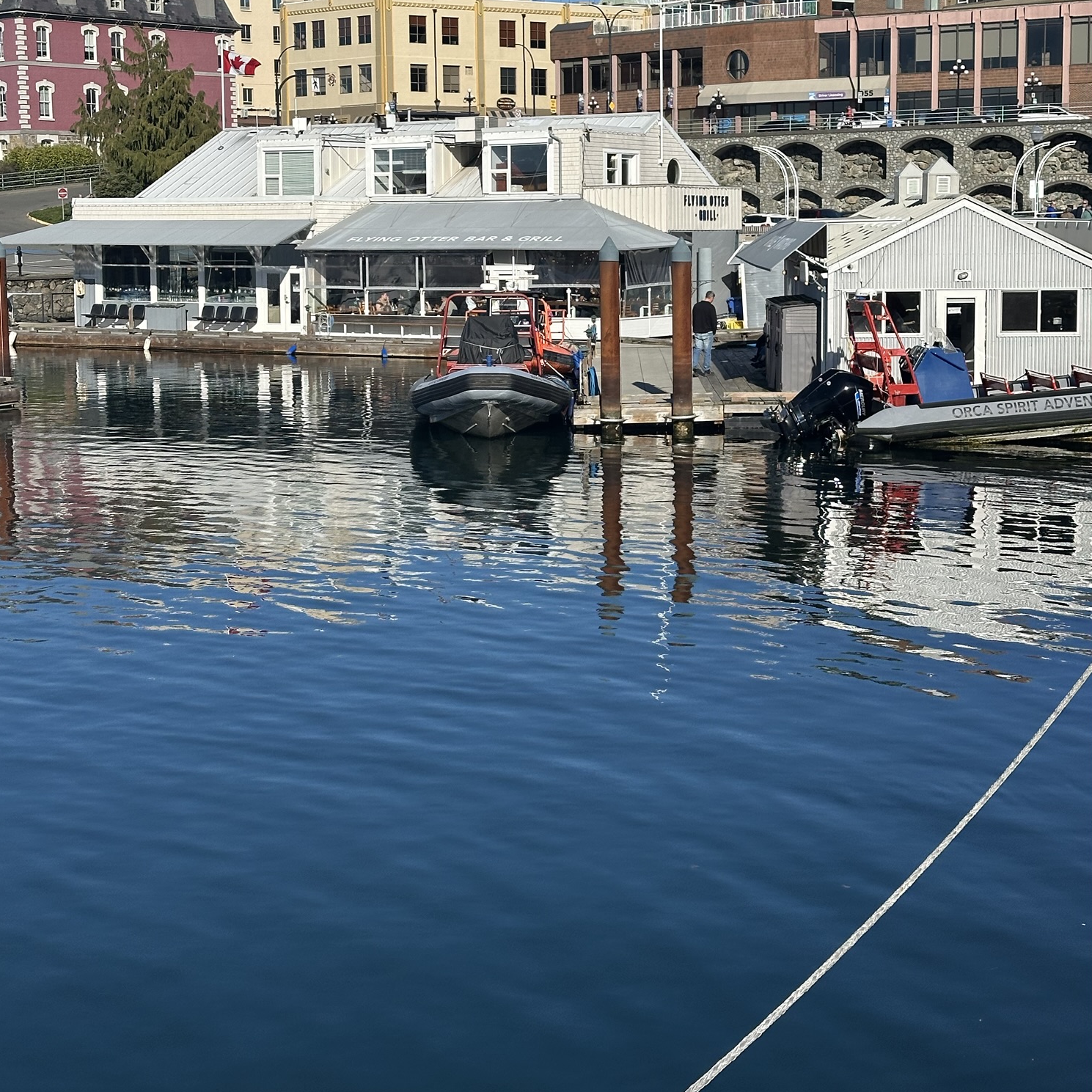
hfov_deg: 30.0
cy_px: 385
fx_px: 2034
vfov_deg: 29.9
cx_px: 543
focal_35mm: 57
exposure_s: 1/6211
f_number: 1.78
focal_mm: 6.86
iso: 64
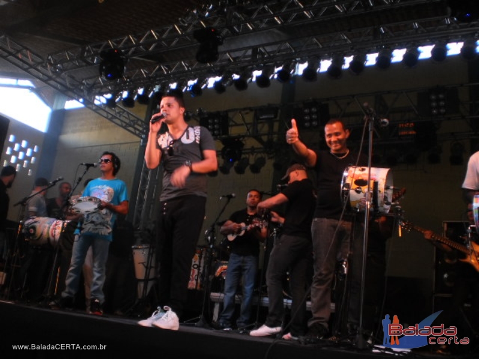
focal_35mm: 36
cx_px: 240
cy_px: 180
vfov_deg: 39.7
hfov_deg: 51.4
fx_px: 498
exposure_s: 1/30
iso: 125
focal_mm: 6.3
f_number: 3.1
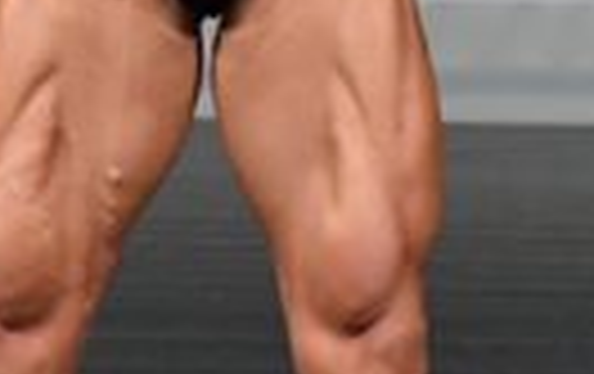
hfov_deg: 1.0
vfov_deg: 0.6
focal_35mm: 2062
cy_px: -86
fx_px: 33437
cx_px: 353
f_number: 5.6
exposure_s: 1/400
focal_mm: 230
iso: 4000
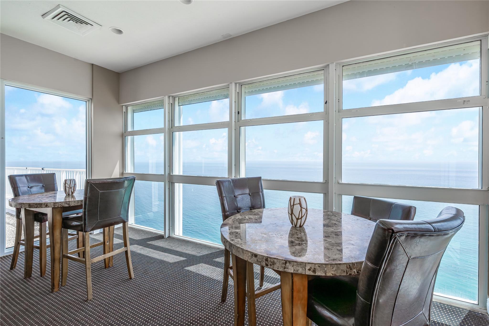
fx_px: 217
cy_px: 163
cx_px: 244
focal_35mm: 16
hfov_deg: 96.8
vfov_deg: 73.7
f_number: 8
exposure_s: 1/640
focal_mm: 16
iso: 200
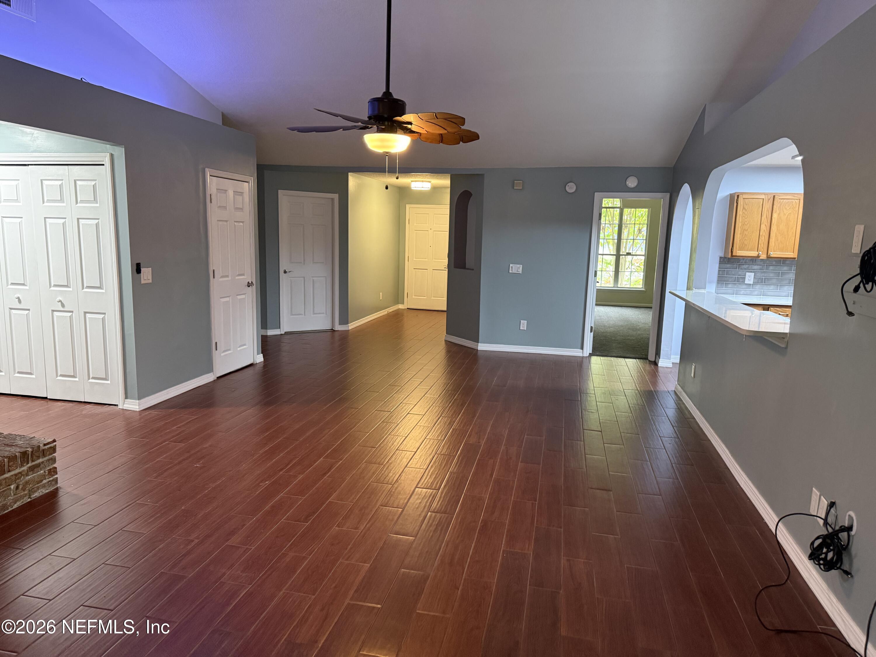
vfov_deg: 56.8
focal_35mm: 24
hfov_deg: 71.6
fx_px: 607
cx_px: 438
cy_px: 328
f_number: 1.78
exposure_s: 1/60
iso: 500
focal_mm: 6.76
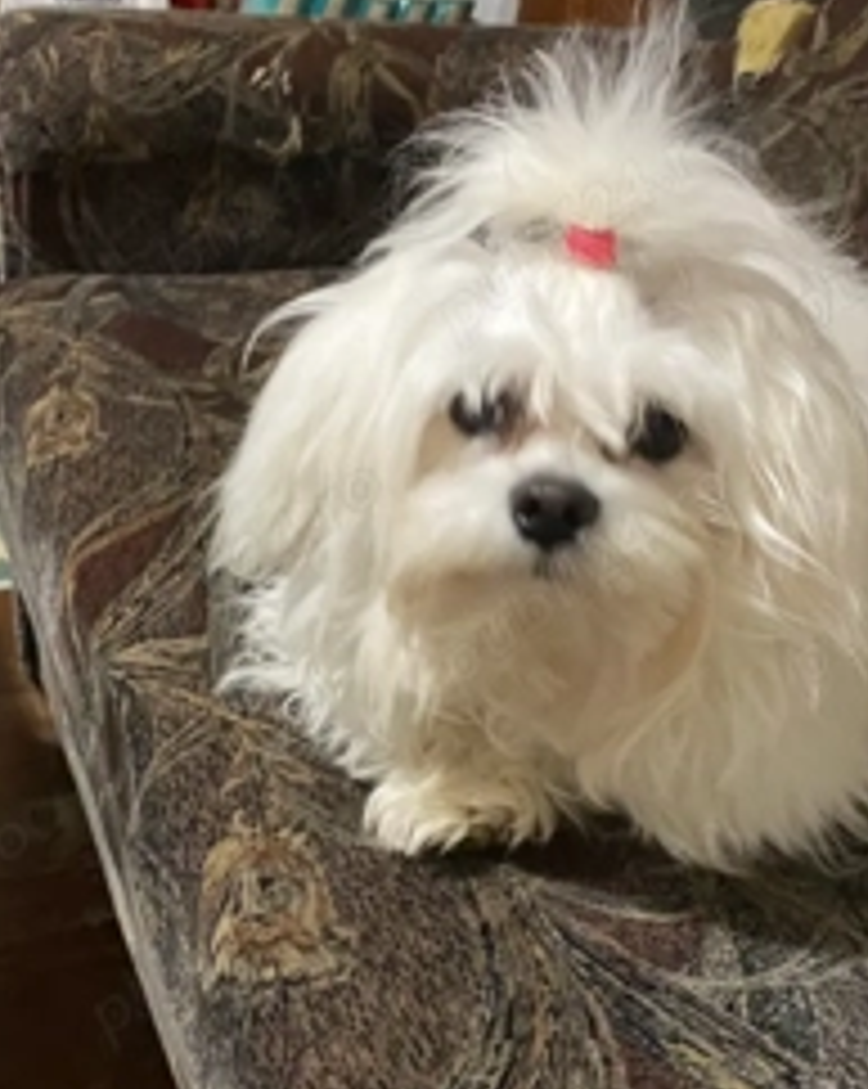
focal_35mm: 42
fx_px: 1351
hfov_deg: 35.4
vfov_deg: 43.7
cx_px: 324
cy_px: 630
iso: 500
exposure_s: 1/25
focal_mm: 4.25
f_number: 1.8
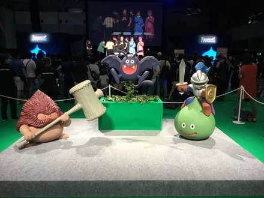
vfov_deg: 45.4
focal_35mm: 31
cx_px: 132
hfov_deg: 58.4
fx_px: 236
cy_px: 99
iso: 50
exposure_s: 1/30
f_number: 2.4
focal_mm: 3.3
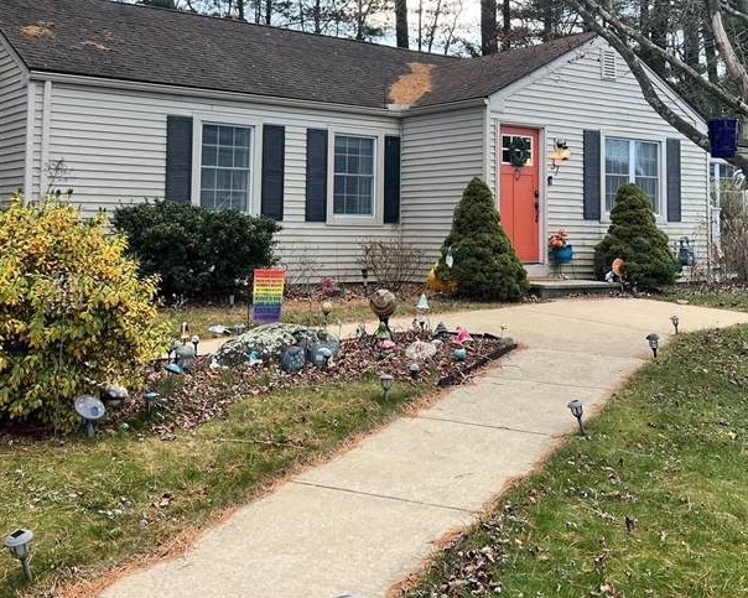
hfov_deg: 42.9
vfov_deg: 34.3
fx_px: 952
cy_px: 165
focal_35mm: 43
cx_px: 372
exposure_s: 1/445
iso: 50
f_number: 1.5
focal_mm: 5.7
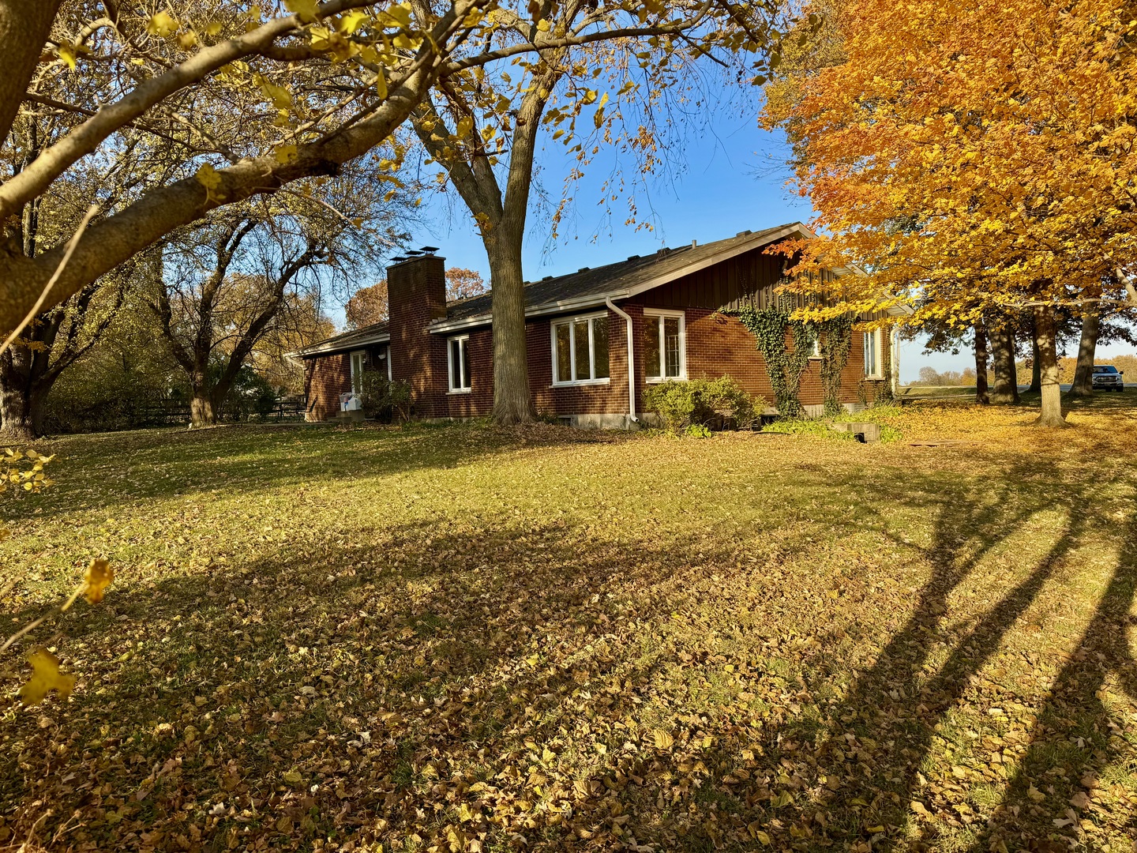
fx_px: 788
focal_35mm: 24
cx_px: 568
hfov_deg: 71.6
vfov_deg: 56.8
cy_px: 426
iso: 80
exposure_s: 1/1522
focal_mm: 6.76
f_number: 1.78
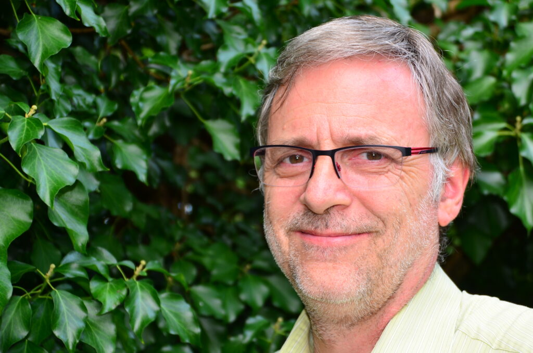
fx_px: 1108
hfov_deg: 27.0
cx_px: 266
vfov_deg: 18.1
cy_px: 176
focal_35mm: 75
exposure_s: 1/60
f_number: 5.6
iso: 100
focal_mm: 50
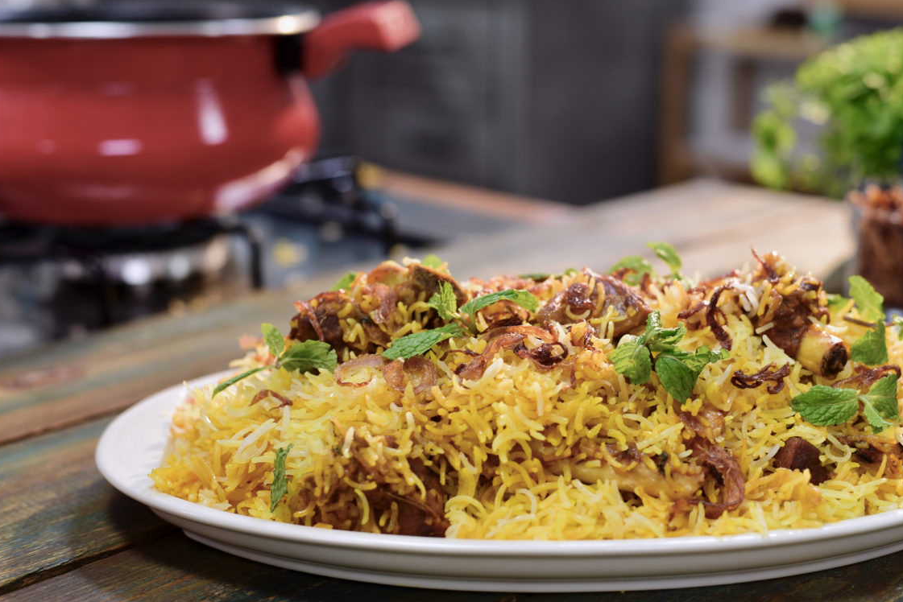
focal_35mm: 58
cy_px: 302
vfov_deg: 23.4
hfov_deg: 34.4
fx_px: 1455
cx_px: 514
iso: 320
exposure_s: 1/50
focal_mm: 50
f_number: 3.5
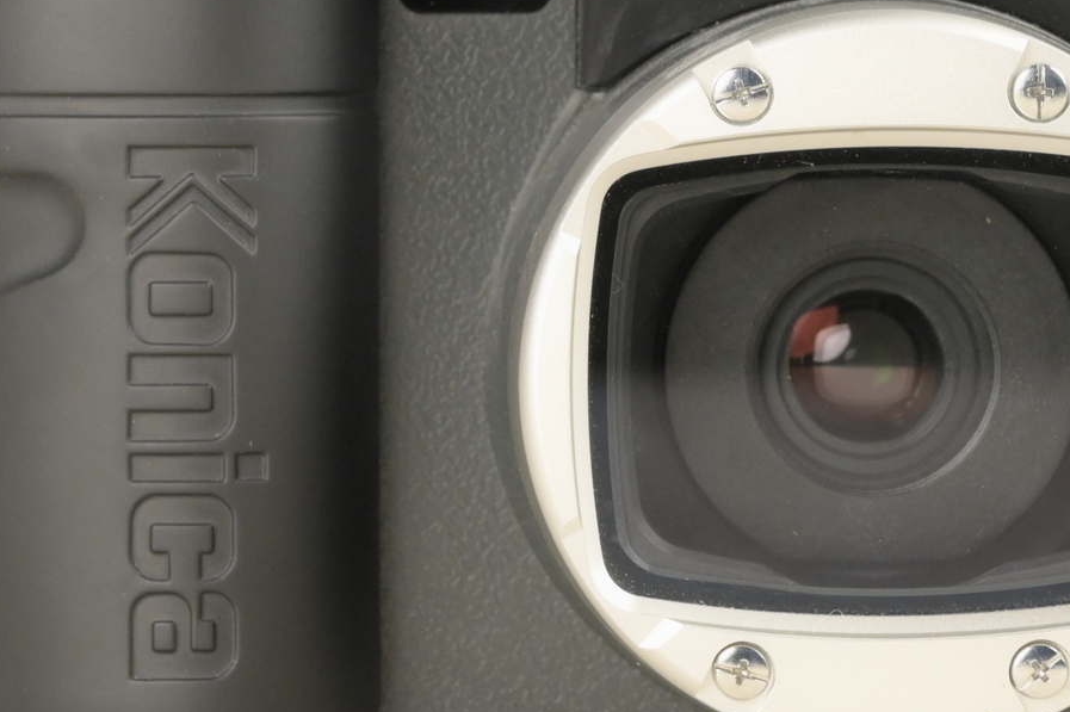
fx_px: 9535
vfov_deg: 4.3
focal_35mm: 321
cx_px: 774
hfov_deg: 6.4
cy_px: 133
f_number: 14
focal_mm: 120
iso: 3200
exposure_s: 1/100
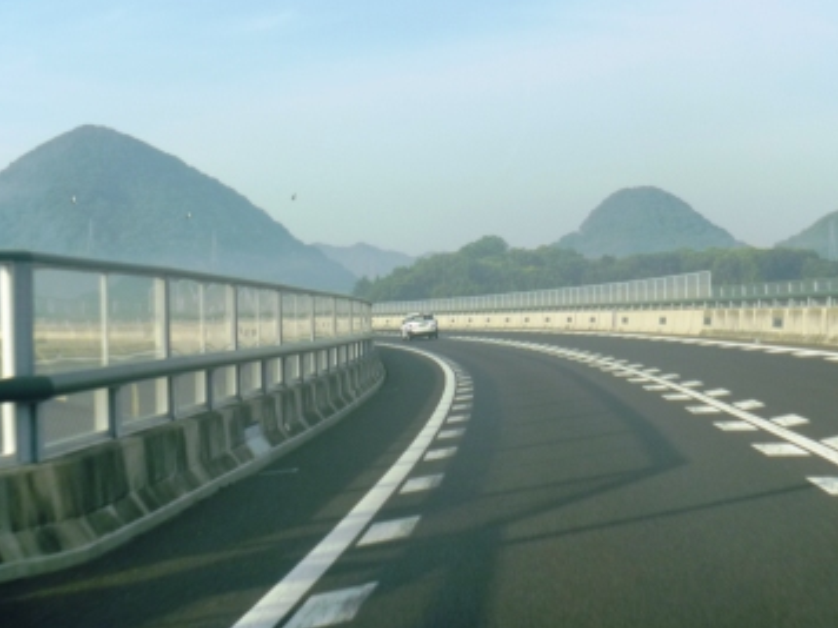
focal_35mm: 68
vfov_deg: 21.6
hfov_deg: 28.5
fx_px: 1646
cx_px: 457
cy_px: 261
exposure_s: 1/320
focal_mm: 9.6
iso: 100
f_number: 5
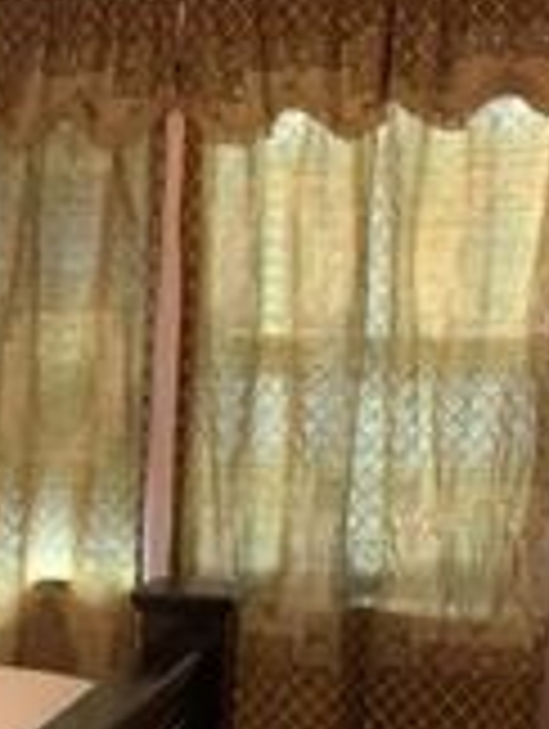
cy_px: 684
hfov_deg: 17.8
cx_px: -194
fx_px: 1624
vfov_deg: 24.4
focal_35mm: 77
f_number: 1.8
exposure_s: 1/30
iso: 640
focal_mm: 4.25
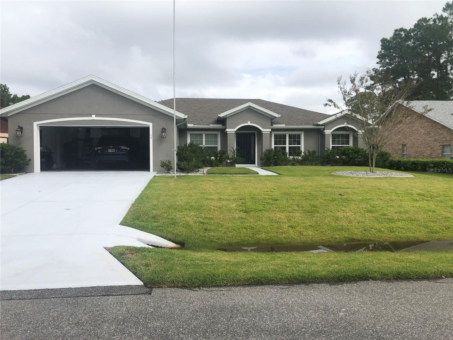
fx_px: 366
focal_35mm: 28
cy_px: 170
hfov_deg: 63.4
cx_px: 226
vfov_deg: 49.7
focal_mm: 4
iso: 20
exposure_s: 1/2024
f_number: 1.8
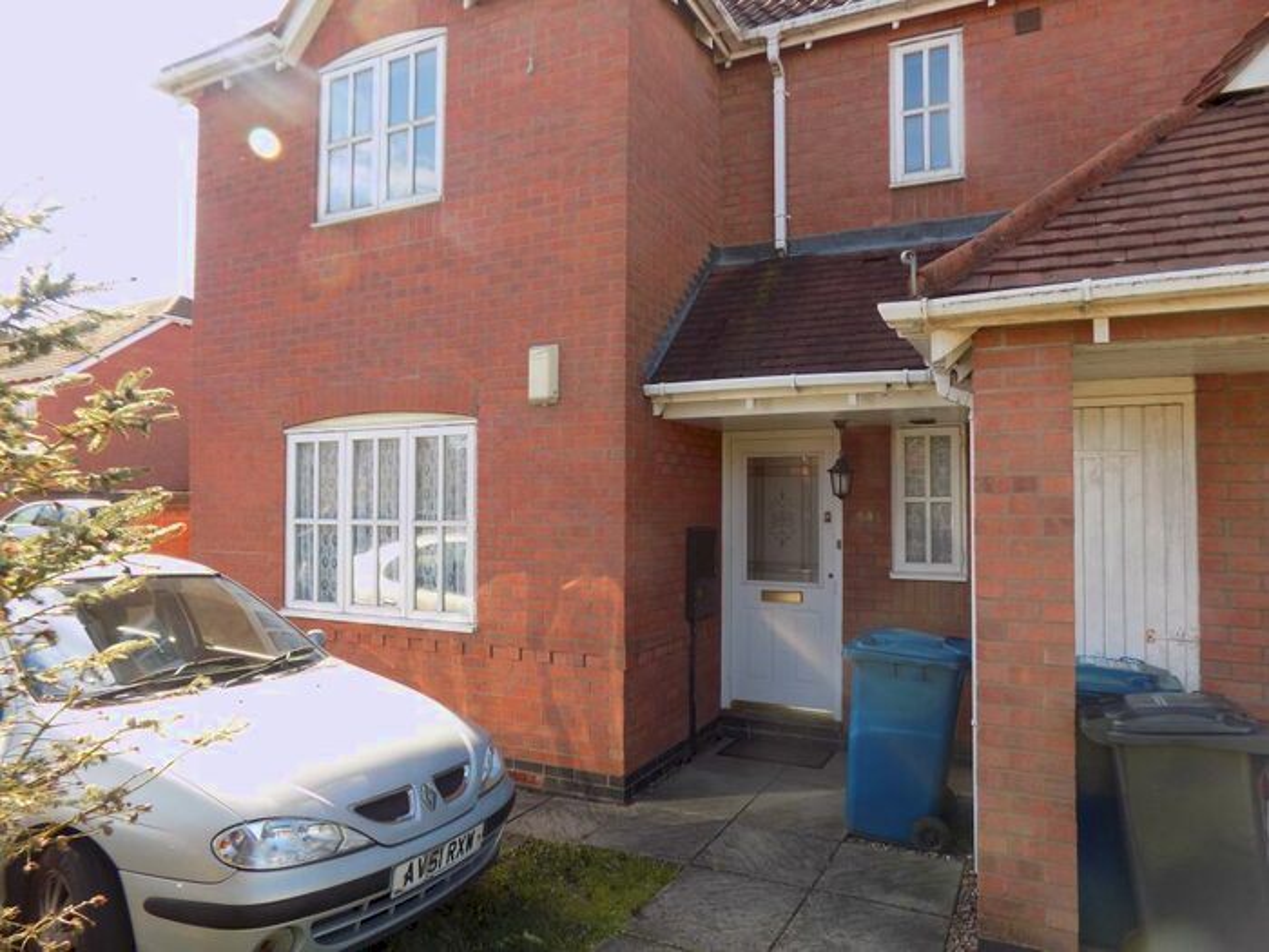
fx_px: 843
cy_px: 476
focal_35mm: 23
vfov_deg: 58.9
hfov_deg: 73.9
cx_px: 634
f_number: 3.1
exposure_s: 1/160
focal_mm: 4
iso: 80
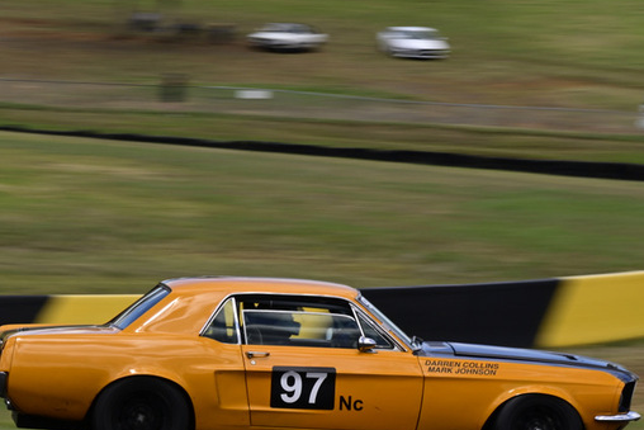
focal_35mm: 189
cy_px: 137
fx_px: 3382
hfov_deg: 10.9
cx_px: 345
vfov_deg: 7.3
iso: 125
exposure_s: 1/100
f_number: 16
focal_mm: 80
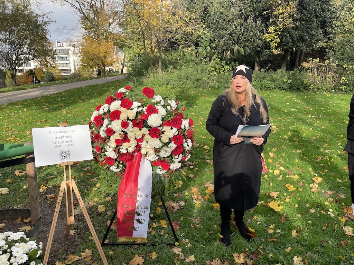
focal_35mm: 26
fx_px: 266
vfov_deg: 53.1
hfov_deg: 67.3
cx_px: 177
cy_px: 132
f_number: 1.6
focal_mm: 4.2
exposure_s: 1/729
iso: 32
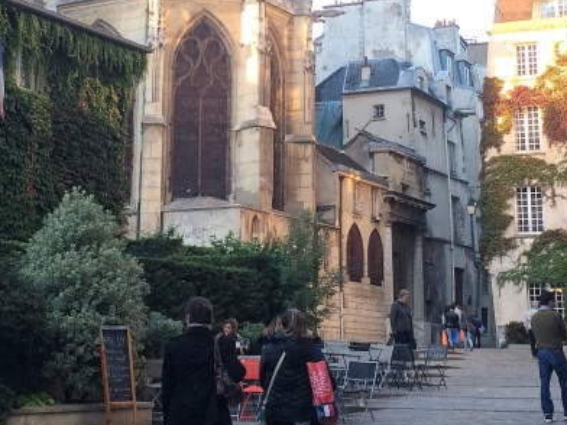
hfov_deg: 27.4
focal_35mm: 71
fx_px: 1163
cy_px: 75
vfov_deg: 20.5
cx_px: 252
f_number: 2.2
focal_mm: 4.15
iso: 50
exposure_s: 1/120
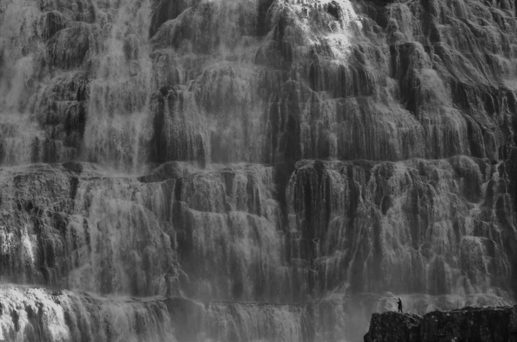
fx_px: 2494
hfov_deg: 11.8
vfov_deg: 7.9
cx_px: 258
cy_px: 171
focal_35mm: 174
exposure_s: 1/250
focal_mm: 116
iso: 180
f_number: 8
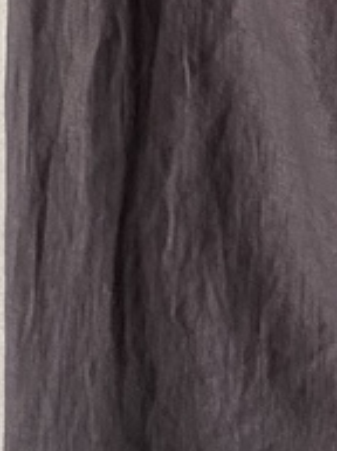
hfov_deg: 9.9
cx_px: 520
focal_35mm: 144
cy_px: 92
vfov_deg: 13.7
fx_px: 1875
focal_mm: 4.25
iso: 250
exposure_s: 1/60
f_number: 1.8
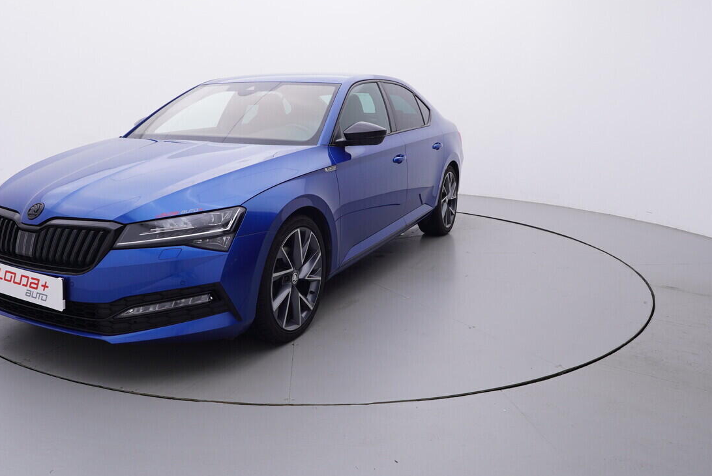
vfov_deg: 43.9
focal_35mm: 30
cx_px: 306
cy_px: 194
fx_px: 587
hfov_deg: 62.2
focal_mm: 15
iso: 200
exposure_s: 1/80
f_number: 5
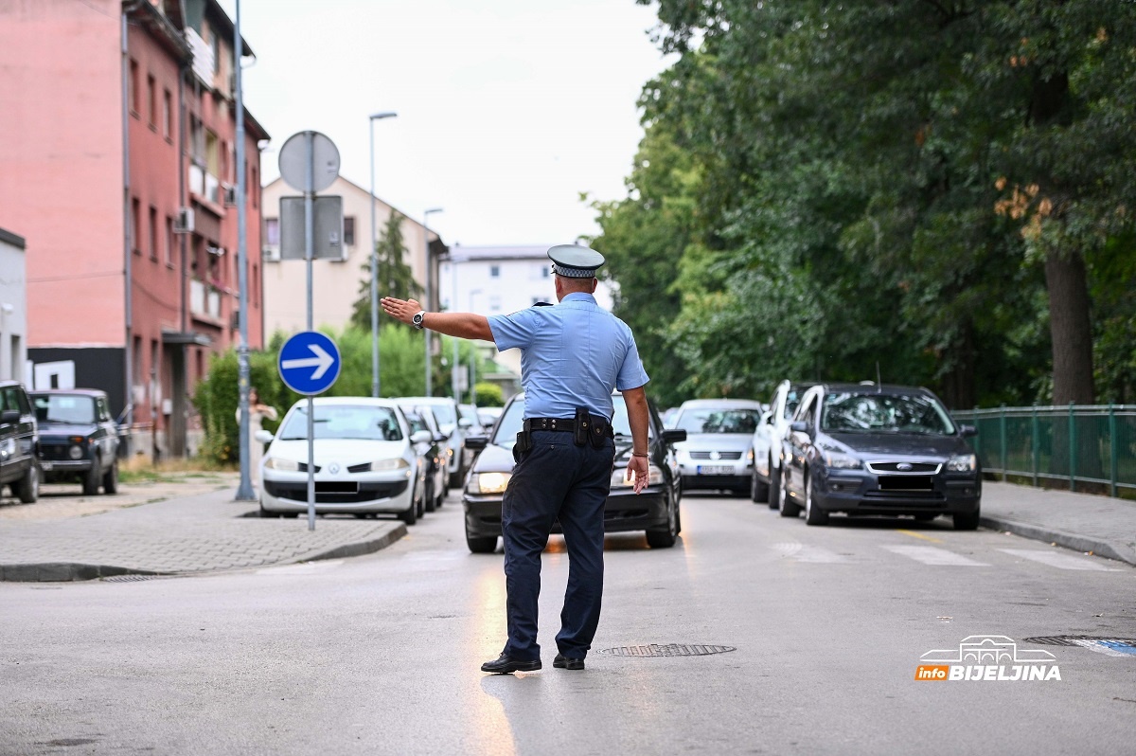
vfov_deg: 15.9
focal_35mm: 86
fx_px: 2711
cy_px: 378
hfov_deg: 23.7
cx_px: 568
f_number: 2.8
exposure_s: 1/500
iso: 800
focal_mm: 86
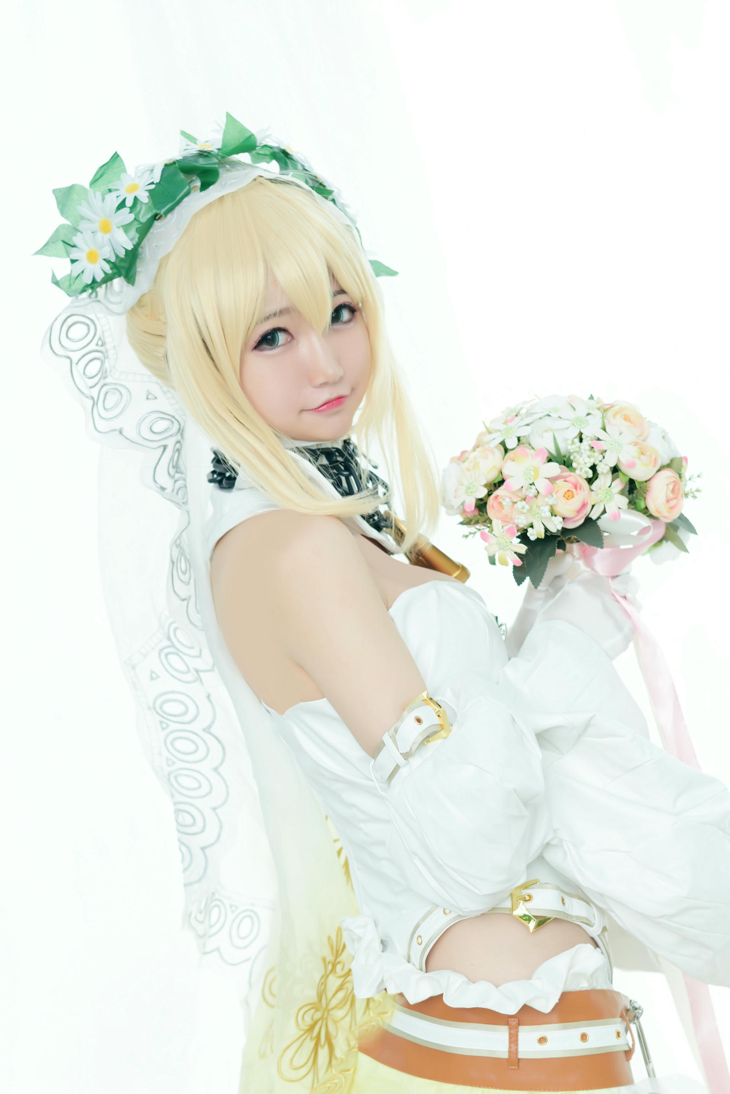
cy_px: 778
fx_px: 2704
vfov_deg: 22.7
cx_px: 254
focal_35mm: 89
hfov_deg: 15.3
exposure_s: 1/160
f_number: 2.8
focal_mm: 58
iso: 400
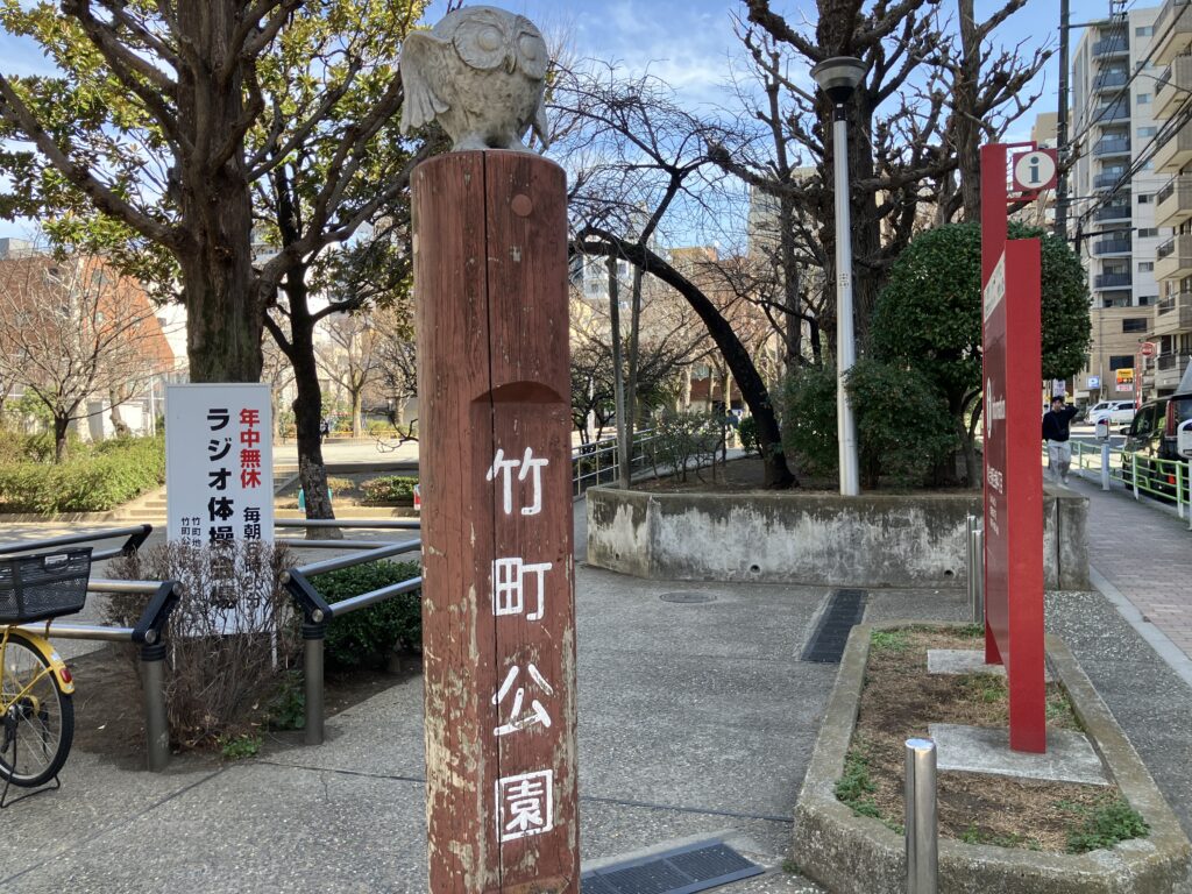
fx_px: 964
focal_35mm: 28
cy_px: 447
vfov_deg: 49.7
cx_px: 596
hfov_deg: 63.4
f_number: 1.8
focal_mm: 3.99
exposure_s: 1/326
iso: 32
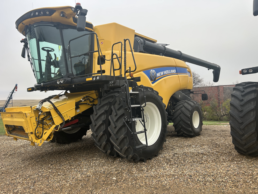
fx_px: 194
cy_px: 97
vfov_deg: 53.1
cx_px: 129
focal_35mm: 26
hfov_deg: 67.3
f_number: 1.5
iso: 32
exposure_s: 1/135
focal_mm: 5.7
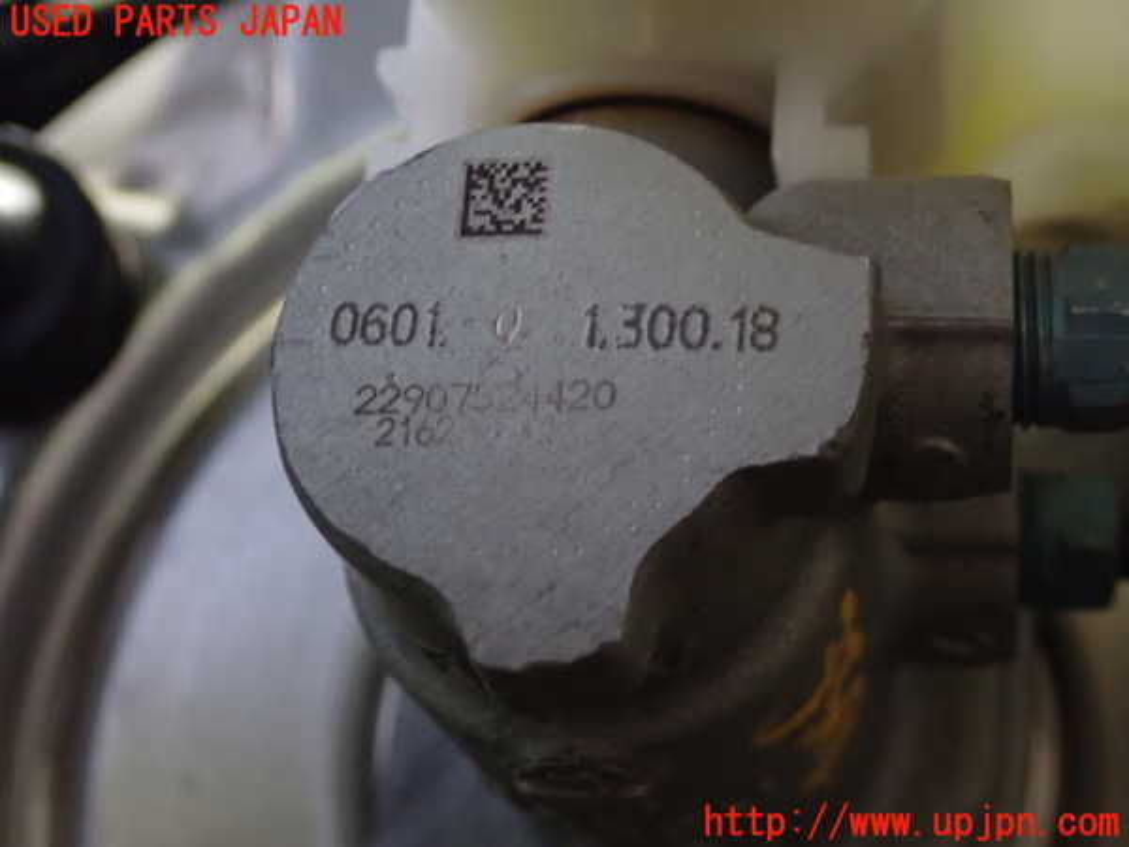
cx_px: 564
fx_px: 1892
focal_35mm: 58
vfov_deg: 25.2
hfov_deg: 33.2
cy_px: 424
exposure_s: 1/15
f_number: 3.5
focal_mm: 10.35
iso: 1250
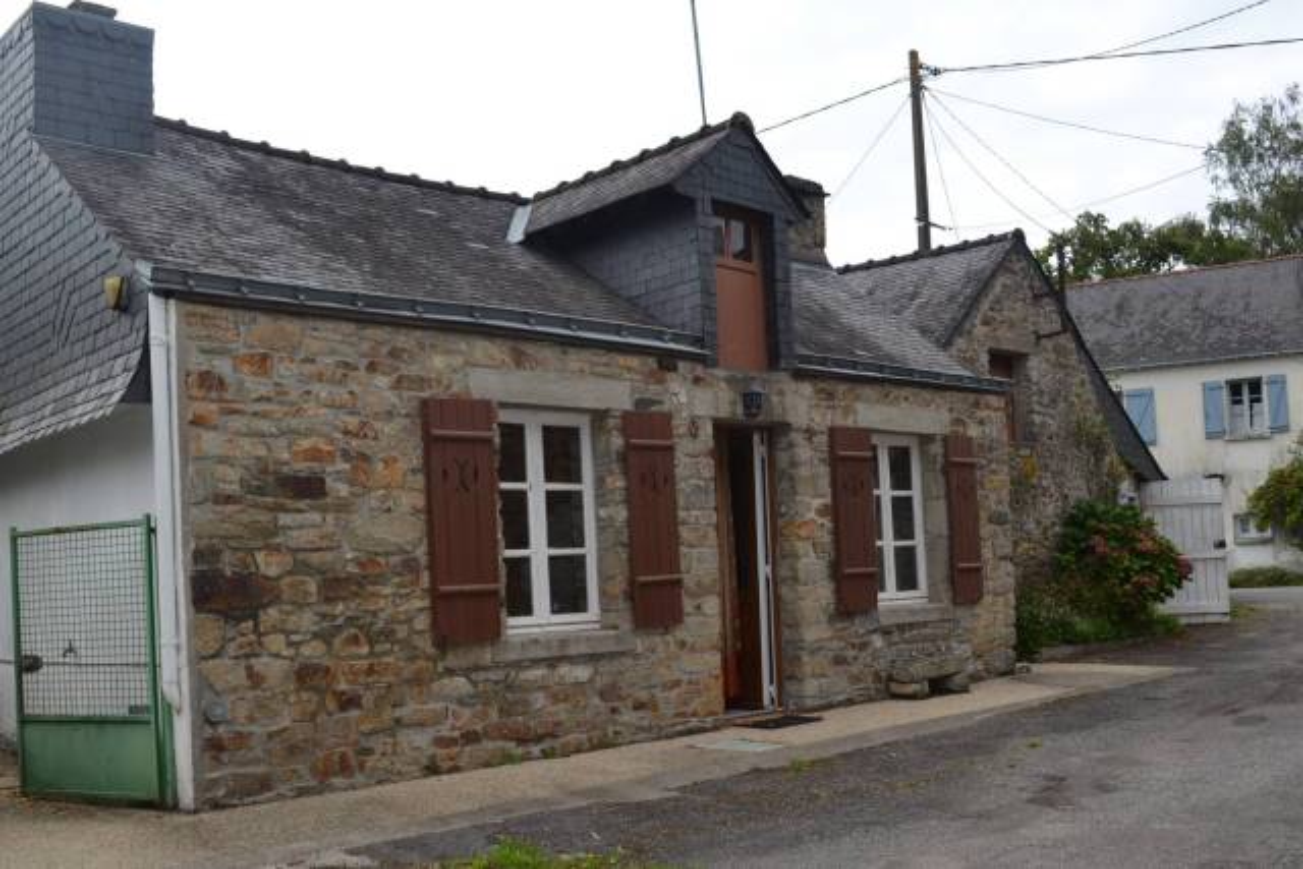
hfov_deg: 61.9
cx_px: 652
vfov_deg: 43.6
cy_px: 434
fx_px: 1086
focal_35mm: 30
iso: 100
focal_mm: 20
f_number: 6.3
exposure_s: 1/200
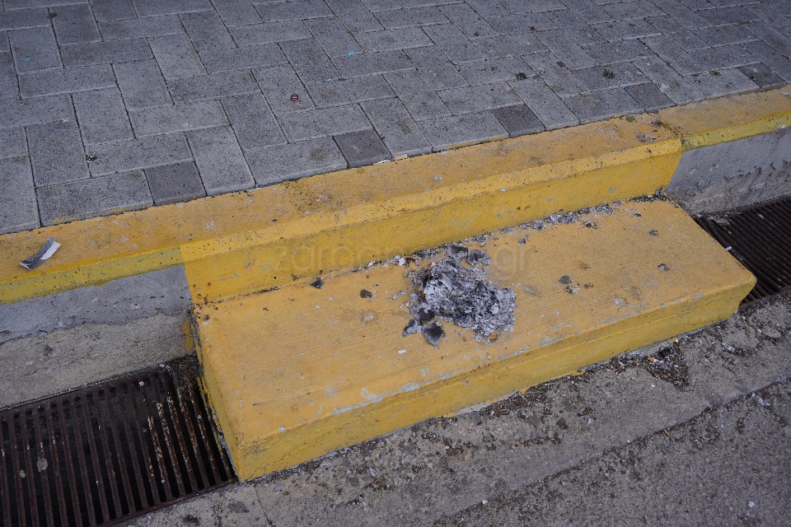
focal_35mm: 32
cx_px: 396
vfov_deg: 41.7
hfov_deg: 59.5
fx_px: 692
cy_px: 264
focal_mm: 21
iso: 100
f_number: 4.5
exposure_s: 1/200
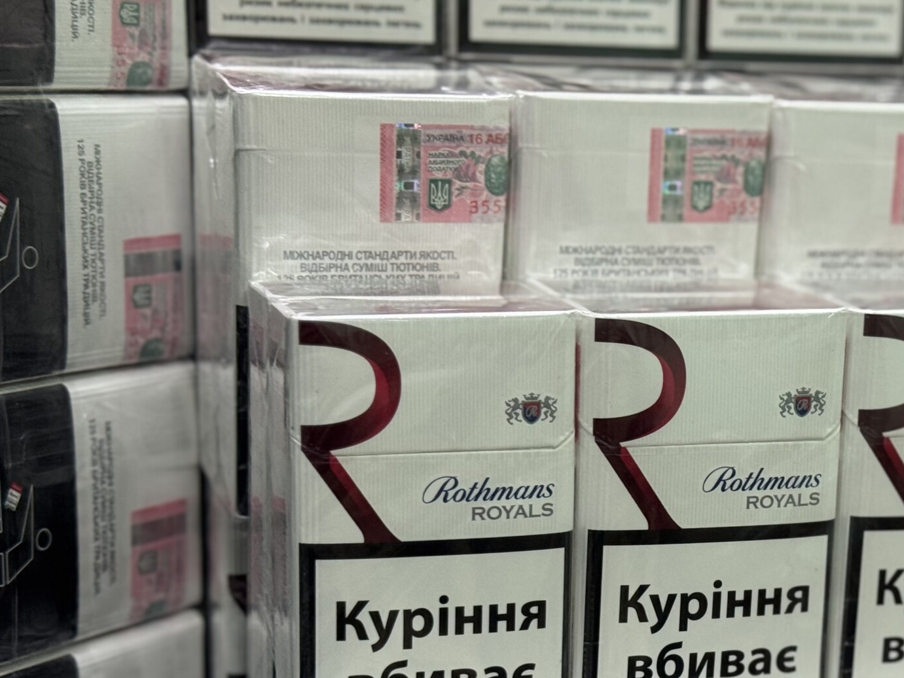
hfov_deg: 21.6
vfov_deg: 16.4
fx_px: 2324
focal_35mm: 89
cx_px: 768
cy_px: 589
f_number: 1.78
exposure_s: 1/60
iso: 200
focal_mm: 6.76
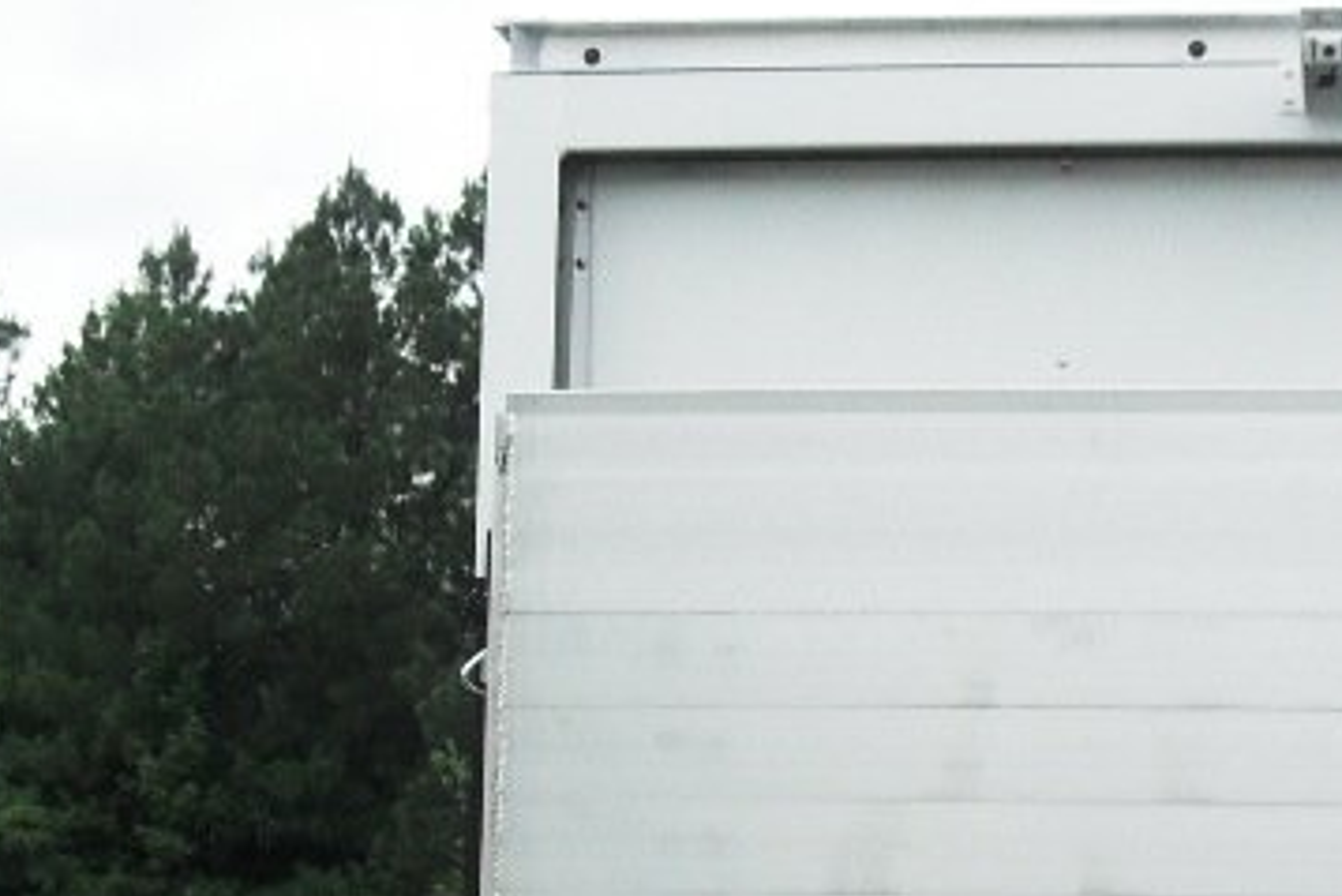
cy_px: 915
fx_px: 3878
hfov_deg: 19.3
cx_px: 1211
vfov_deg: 13.0
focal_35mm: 104
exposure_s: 1/90
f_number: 8.4
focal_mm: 6.3
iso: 100
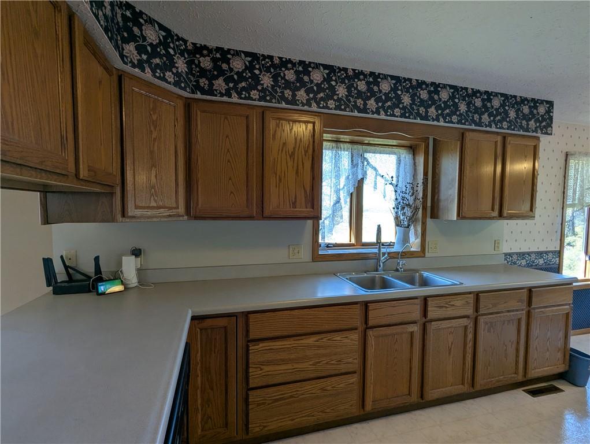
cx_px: 295
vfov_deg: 78.2
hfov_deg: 94.4
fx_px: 273
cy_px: 222
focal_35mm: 16
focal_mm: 2.35
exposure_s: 1/120
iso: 71
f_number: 2.2
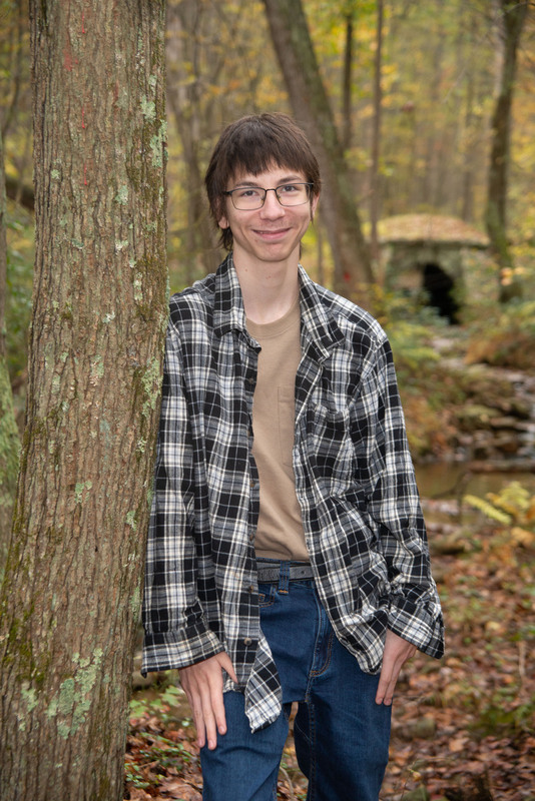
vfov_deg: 24.8
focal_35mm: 82
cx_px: 268
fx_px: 1826
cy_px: 400
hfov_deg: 16.7
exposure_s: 1/125
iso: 800
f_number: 7.1
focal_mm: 82
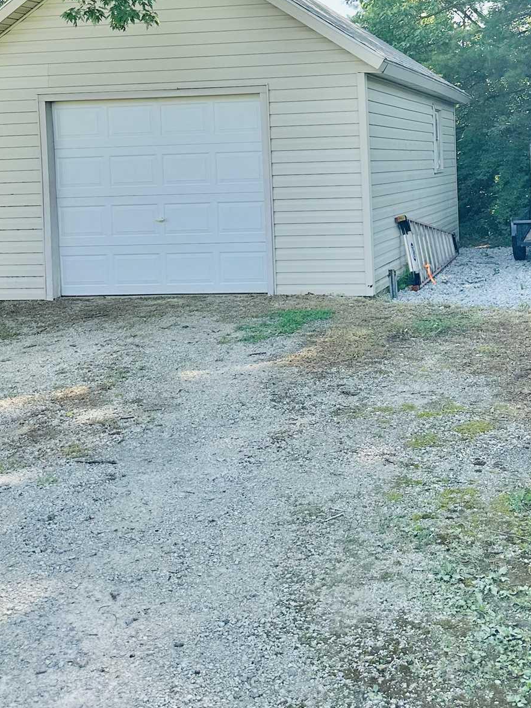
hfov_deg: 30.2
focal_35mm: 47
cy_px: 169
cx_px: 412
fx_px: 962
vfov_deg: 39.3
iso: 80
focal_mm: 6.86
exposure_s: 1/1009
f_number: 1.78
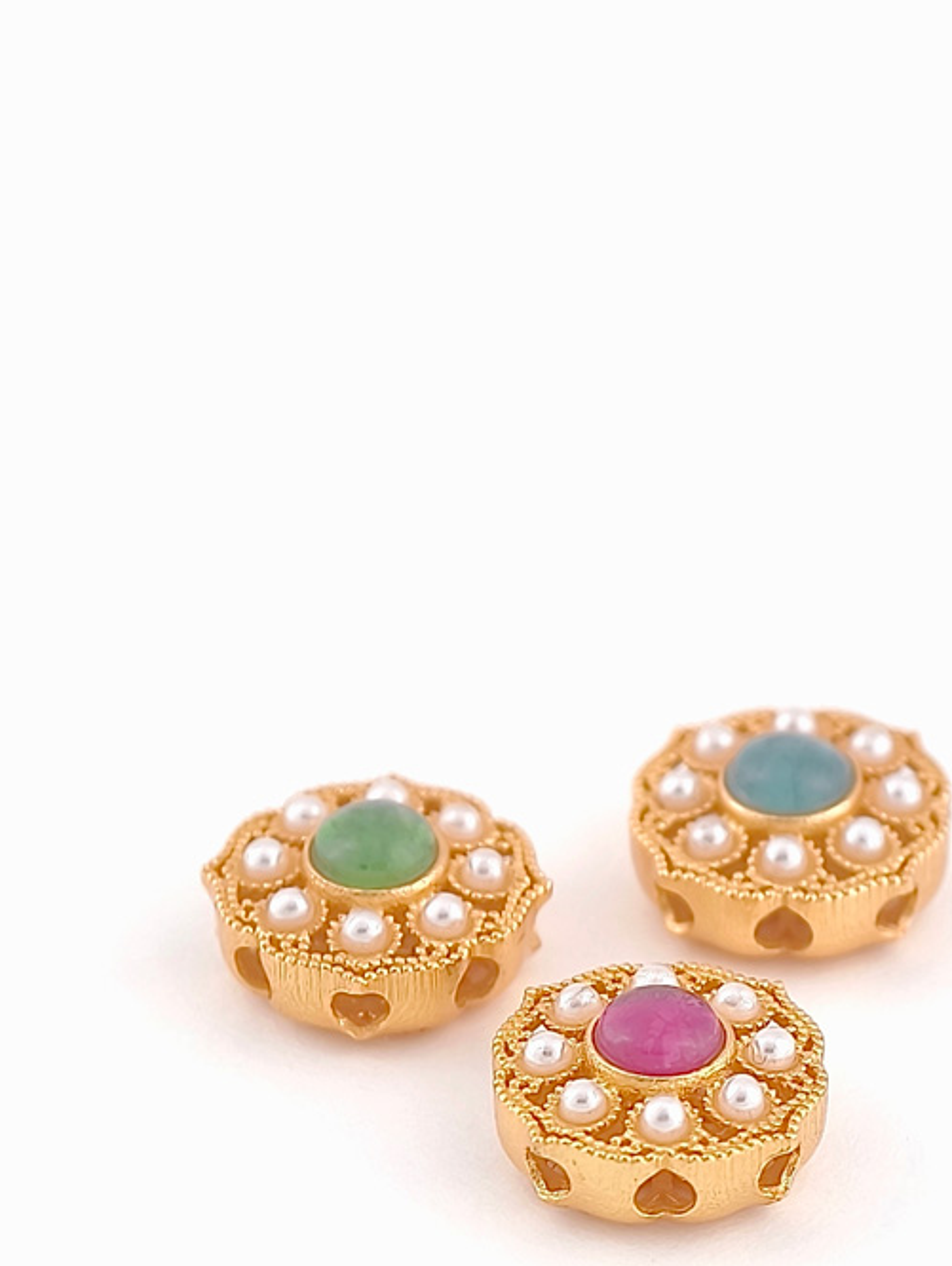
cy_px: 963
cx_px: 606
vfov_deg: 7.9
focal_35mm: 251
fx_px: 9186
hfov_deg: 5.9
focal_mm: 22.48
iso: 125
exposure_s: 1/161
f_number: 2.67
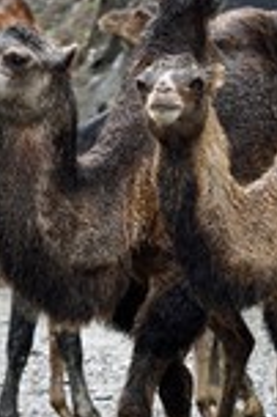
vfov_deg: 5.5
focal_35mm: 373
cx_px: 159
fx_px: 4315
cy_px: 244
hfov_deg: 3.7
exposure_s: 1/250
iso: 800
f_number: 6.3
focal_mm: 135
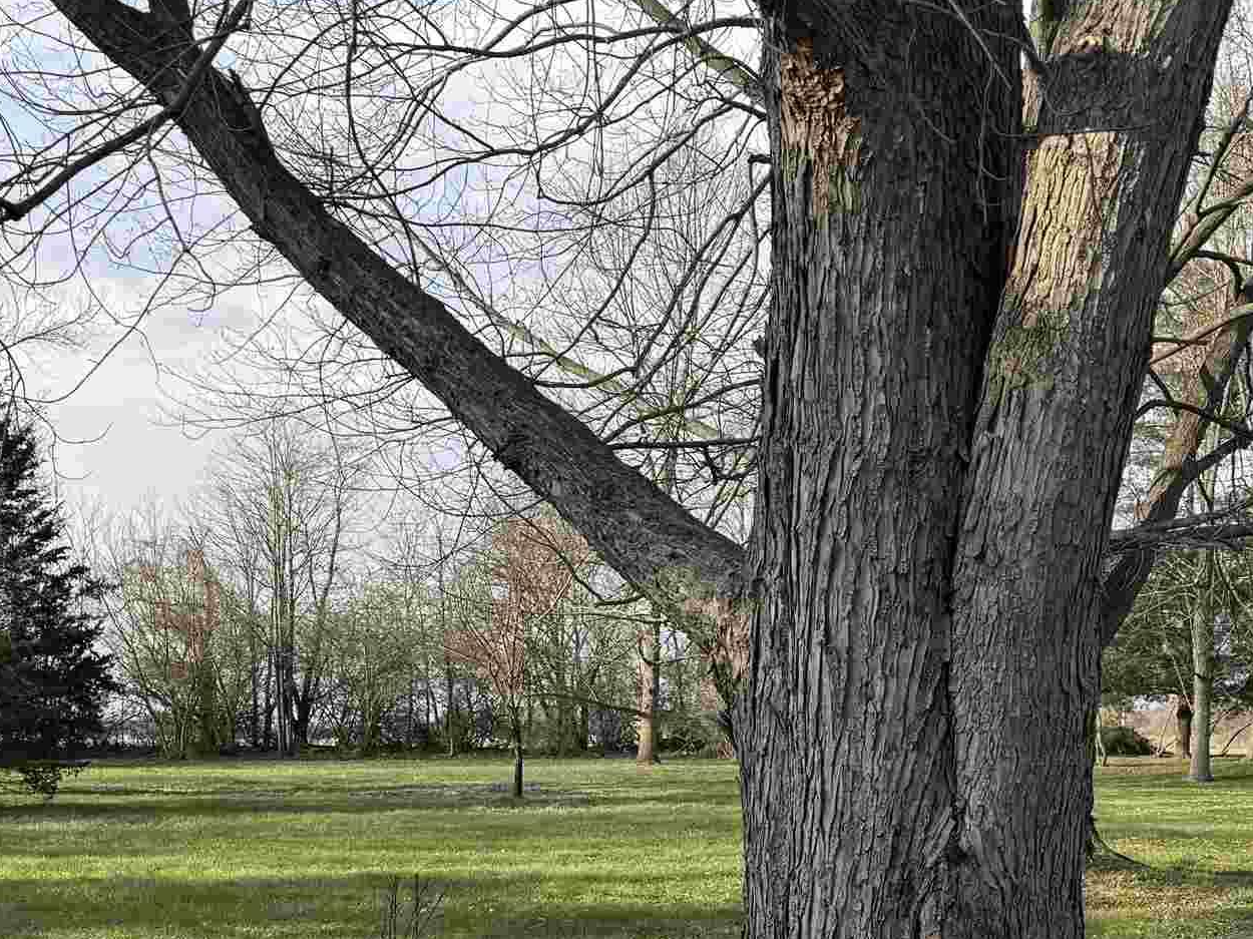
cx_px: 572
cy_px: 823
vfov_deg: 24.2
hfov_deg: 32.7
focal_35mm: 59
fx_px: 2135
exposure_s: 1/1923
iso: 80
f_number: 1.78
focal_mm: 6.76
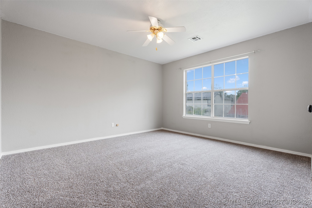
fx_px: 139
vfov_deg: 73.7
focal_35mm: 16
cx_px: 156
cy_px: 104
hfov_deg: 96.7
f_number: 9
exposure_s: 1/2.5
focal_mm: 16
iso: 250
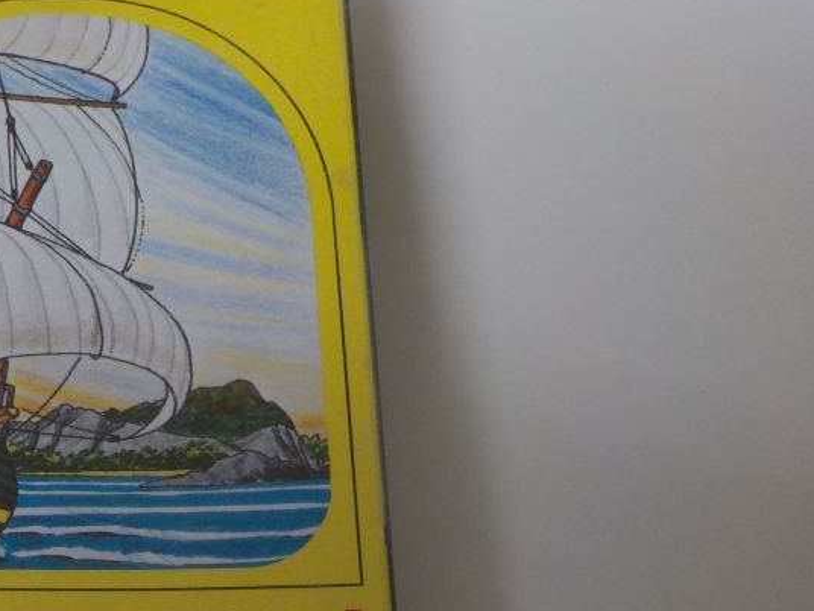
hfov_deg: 32.5
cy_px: 430
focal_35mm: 56
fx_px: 1317
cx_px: 71
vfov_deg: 25.9
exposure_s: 1/30
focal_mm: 4.1
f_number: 3.3
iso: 140
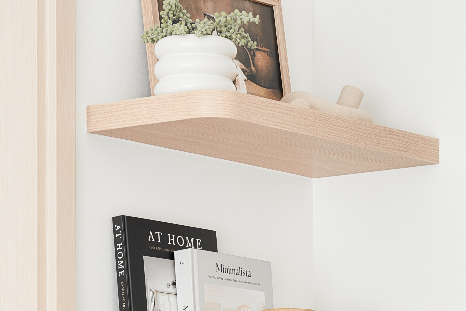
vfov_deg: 7.3
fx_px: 2369
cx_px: 484
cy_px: 587
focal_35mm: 183
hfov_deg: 11.1
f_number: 8
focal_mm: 50
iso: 100
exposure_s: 2.5
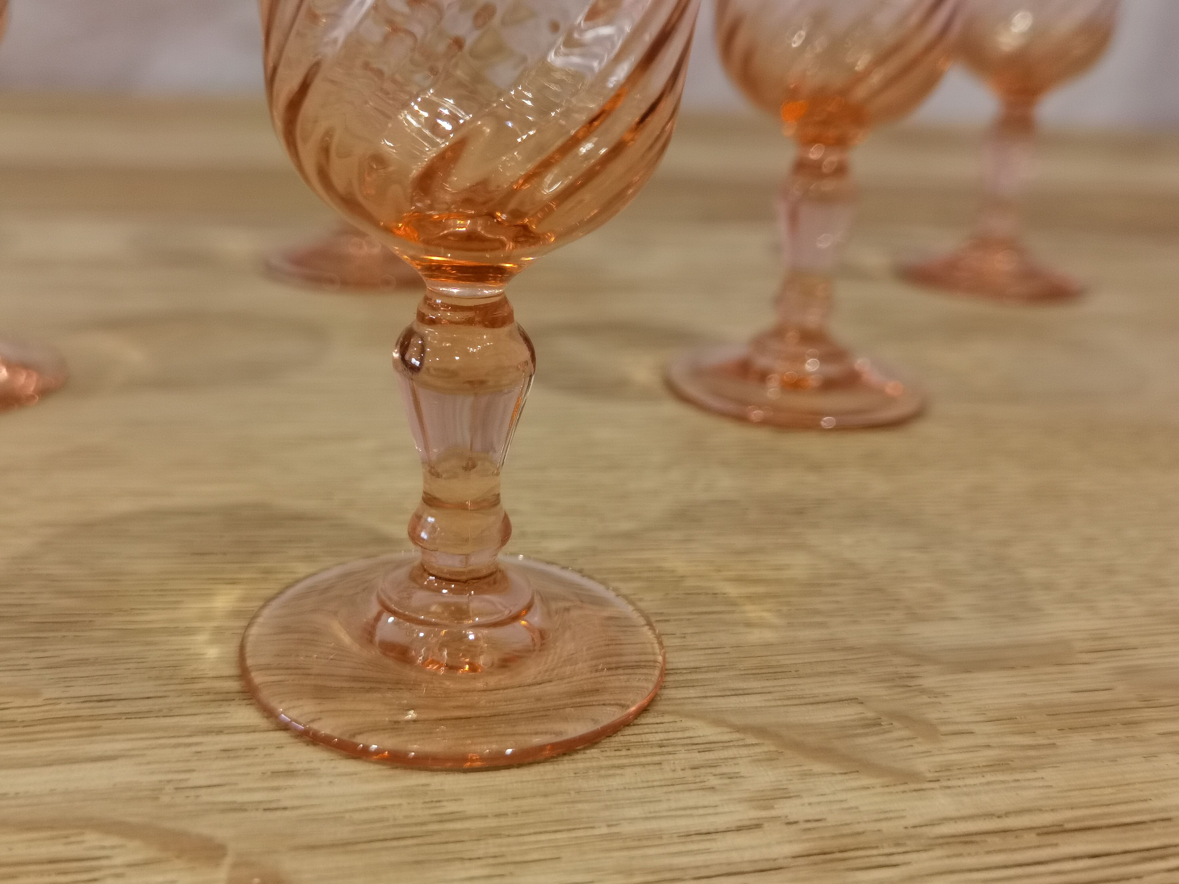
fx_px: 1260
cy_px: 442
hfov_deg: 50.1
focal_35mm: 37
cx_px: 590
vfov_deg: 38.7
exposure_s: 1/100
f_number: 1.9
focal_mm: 6.71
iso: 200
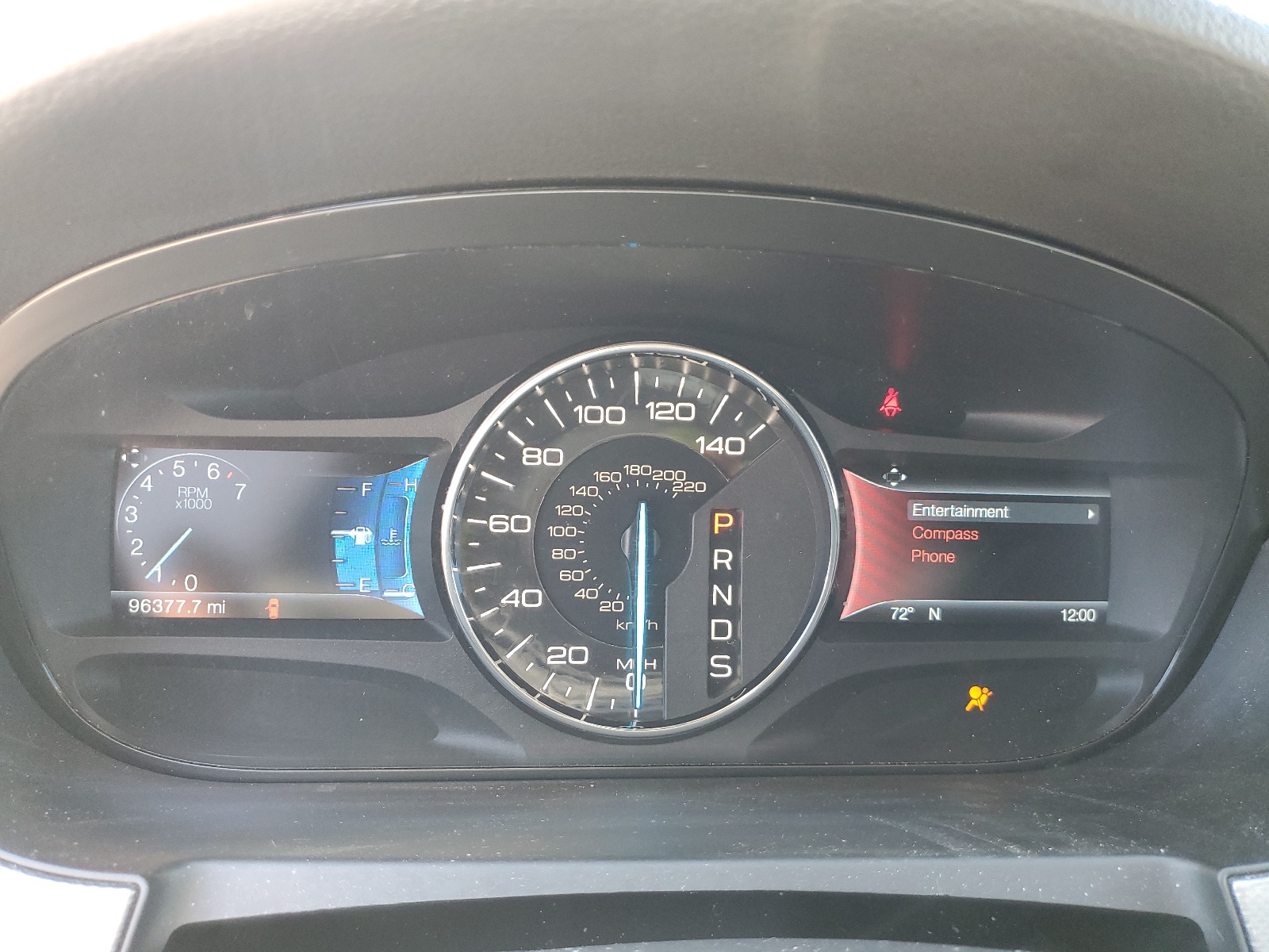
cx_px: 634
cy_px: 476
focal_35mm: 26
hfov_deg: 67.3
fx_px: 953
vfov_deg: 53.1
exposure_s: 1/60.2
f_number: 1.5
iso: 144
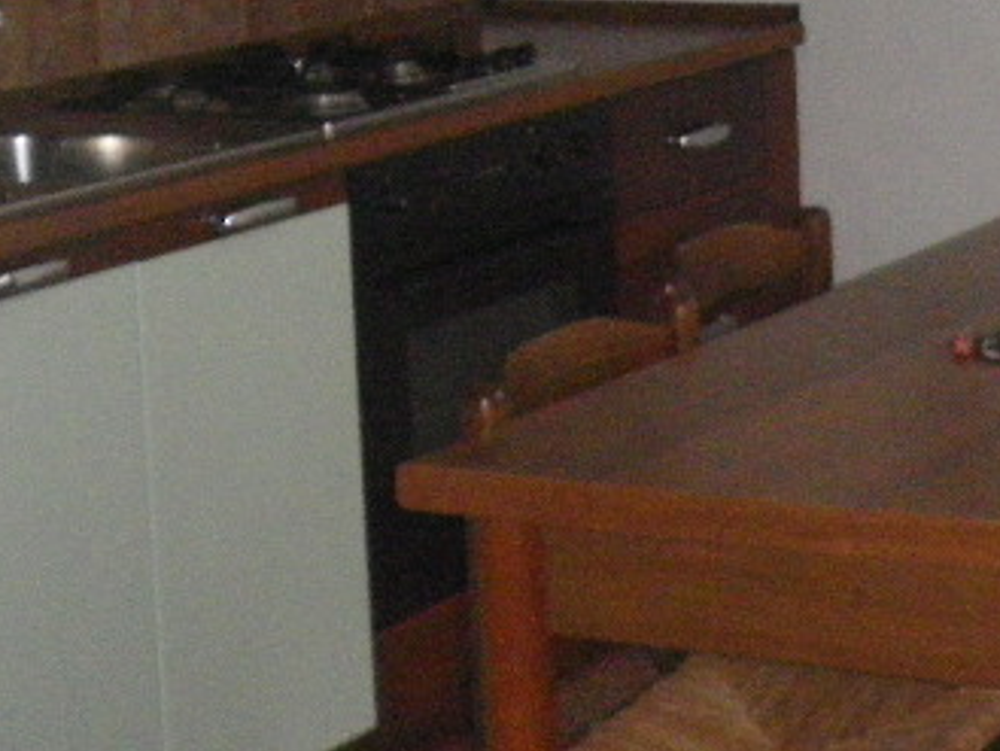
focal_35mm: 109
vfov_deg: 13.3
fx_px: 3150
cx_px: 1112
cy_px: -76
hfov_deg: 17.4
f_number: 3.8
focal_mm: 6.2
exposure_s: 1/60
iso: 400
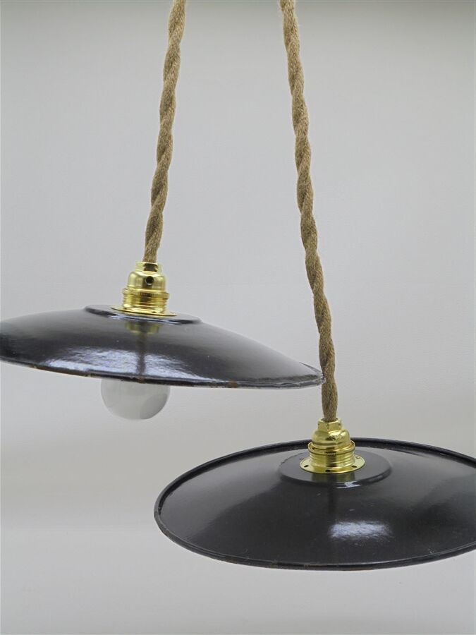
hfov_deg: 29.7
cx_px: 238
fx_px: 898
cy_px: 318
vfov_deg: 38.9
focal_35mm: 49
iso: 100
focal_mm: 8.9
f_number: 4.8
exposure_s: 1/40
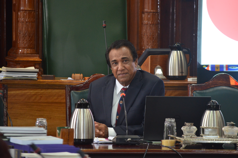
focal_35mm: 300
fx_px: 1979
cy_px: 79
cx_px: 119
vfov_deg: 4.6
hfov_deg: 6.9
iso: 1600
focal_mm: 200
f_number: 5.6
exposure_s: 1/40
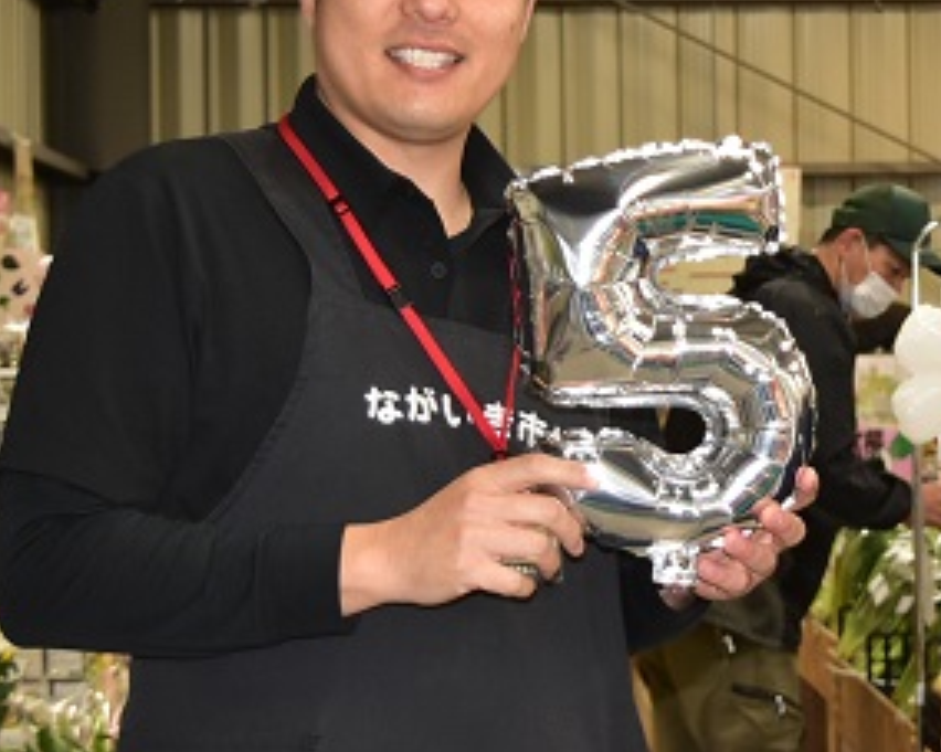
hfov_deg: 16.4
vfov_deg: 13.3
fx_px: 3229
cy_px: 258
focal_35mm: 116
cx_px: 802
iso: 1000
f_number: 4.8
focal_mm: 36
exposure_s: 1/160
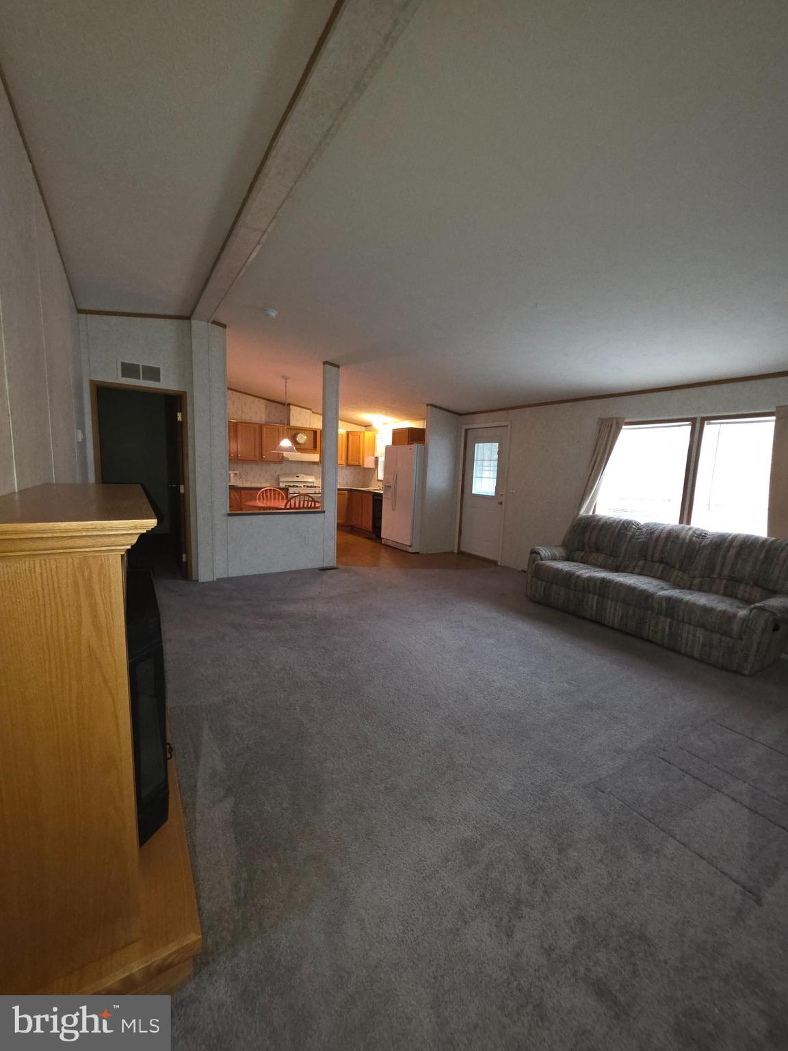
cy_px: 526
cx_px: 394
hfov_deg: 89.9
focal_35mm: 13
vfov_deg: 106.2
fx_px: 395
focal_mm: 2.2
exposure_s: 1/30
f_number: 1.9
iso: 250
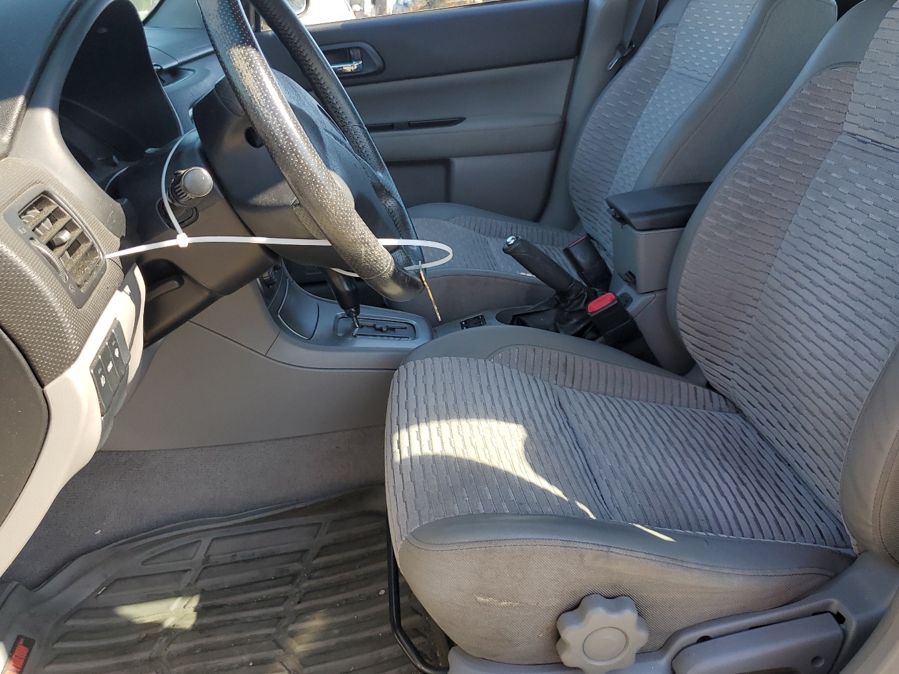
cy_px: 314
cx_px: 473
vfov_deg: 46.8
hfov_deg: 59.9
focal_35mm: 30
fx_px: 779
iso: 50
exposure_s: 1/526
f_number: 1.5
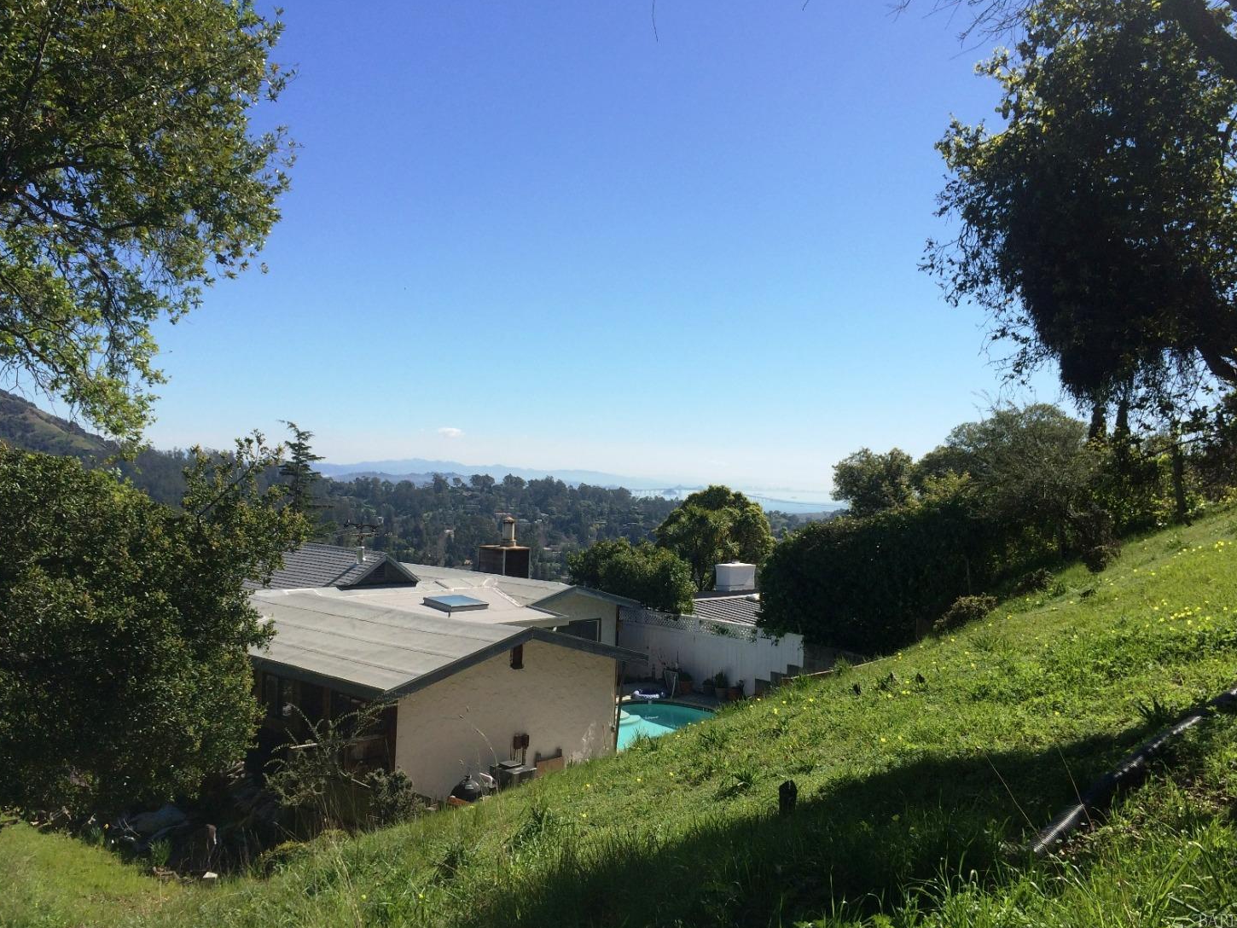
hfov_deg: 60.0
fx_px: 1072
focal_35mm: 30
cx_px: 628
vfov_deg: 46.8
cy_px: 471
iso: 32
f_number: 2.2
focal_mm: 4.15
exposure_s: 1/2415
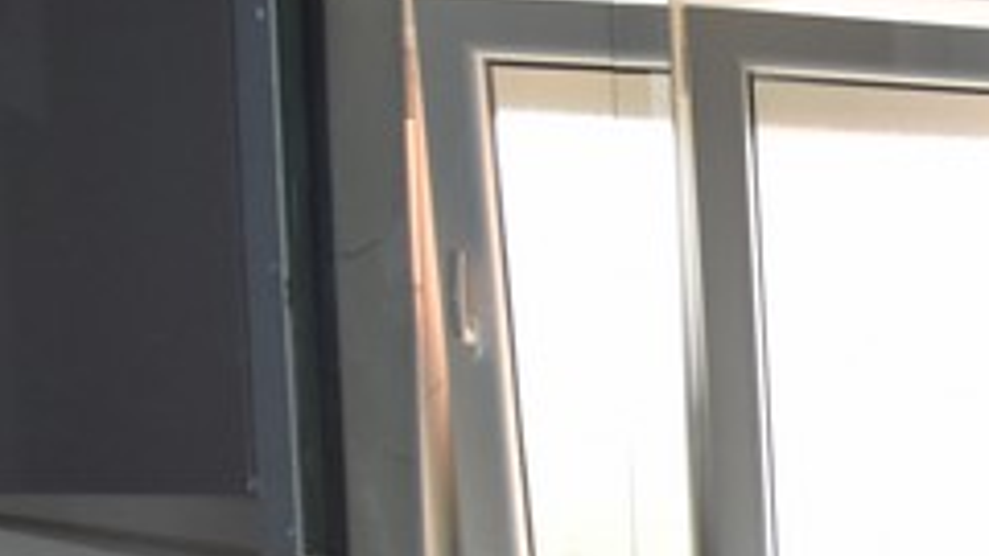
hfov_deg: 28.5
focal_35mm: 59
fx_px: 1547
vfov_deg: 18.3
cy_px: 811
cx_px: 1315
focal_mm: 10
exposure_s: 1/200
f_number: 5
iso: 720
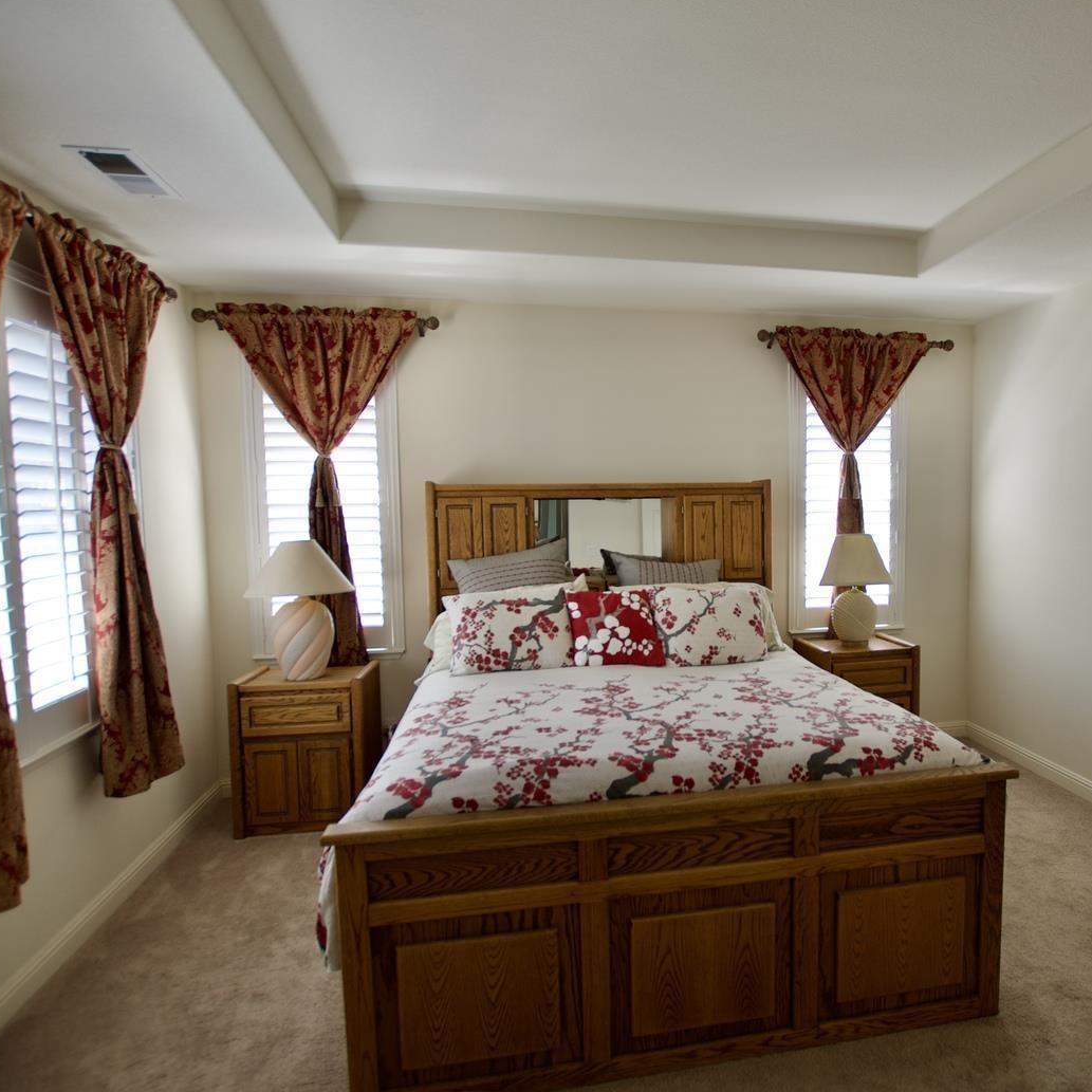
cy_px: 547
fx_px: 714
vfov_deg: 74.8
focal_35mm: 20
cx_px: 679
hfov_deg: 73.6
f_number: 3.5
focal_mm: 10
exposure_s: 1/40
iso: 100
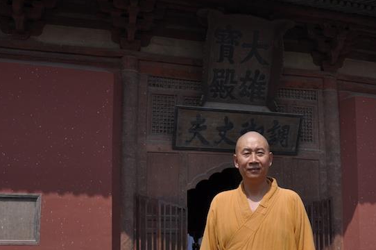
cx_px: 265
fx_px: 469
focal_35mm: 45
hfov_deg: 42.7
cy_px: 182
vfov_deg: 29.4
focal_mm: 18
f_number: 8
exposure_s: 1/250
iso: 100
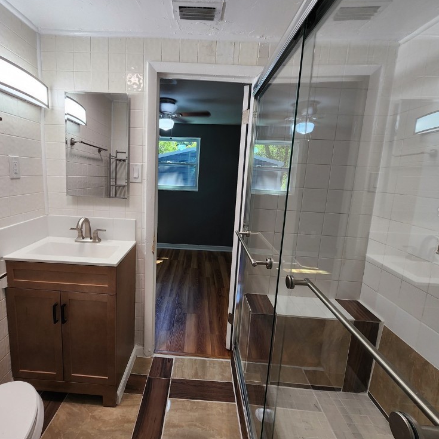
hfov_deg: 86.9
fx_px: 230
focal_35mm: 16
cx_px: 188
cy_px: 211
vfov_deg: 87.4
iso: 64
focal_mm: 2.2
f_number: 2.2
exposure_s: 1/60
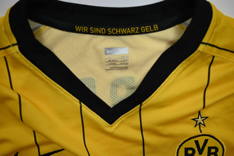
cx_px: 117
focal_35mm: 32
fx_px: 208
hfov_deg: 58.7
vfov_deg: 41.1
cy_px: 78
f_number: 5.6
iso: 200
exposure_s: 1/180
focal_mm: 32
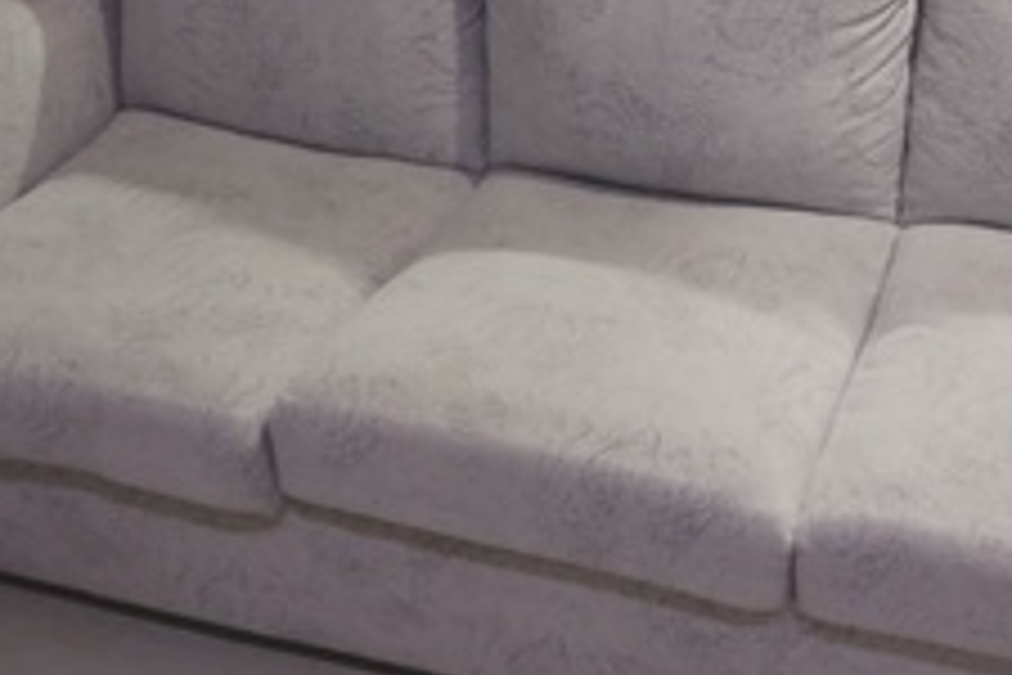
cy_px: 191
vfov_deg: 24.4
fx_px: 1546
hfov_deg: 35.9
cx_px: 668
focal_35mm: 55
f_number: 1.8
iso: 1251
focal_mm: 4.75
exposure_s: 1/30
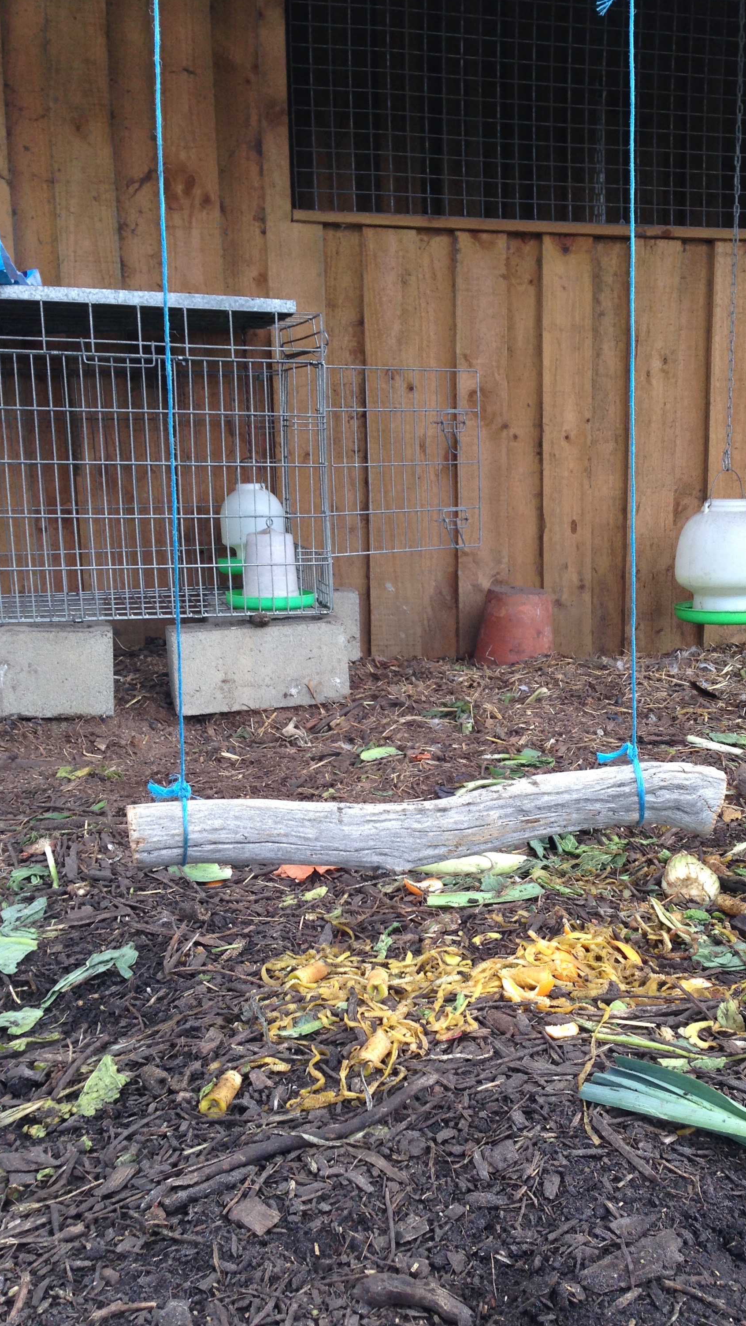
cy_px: 707
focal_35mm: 39
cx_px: 501
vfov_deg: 51.6
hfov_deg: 30.2
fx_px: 1371
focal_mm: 4.12
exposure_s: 1/120
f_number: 2.4
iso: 64
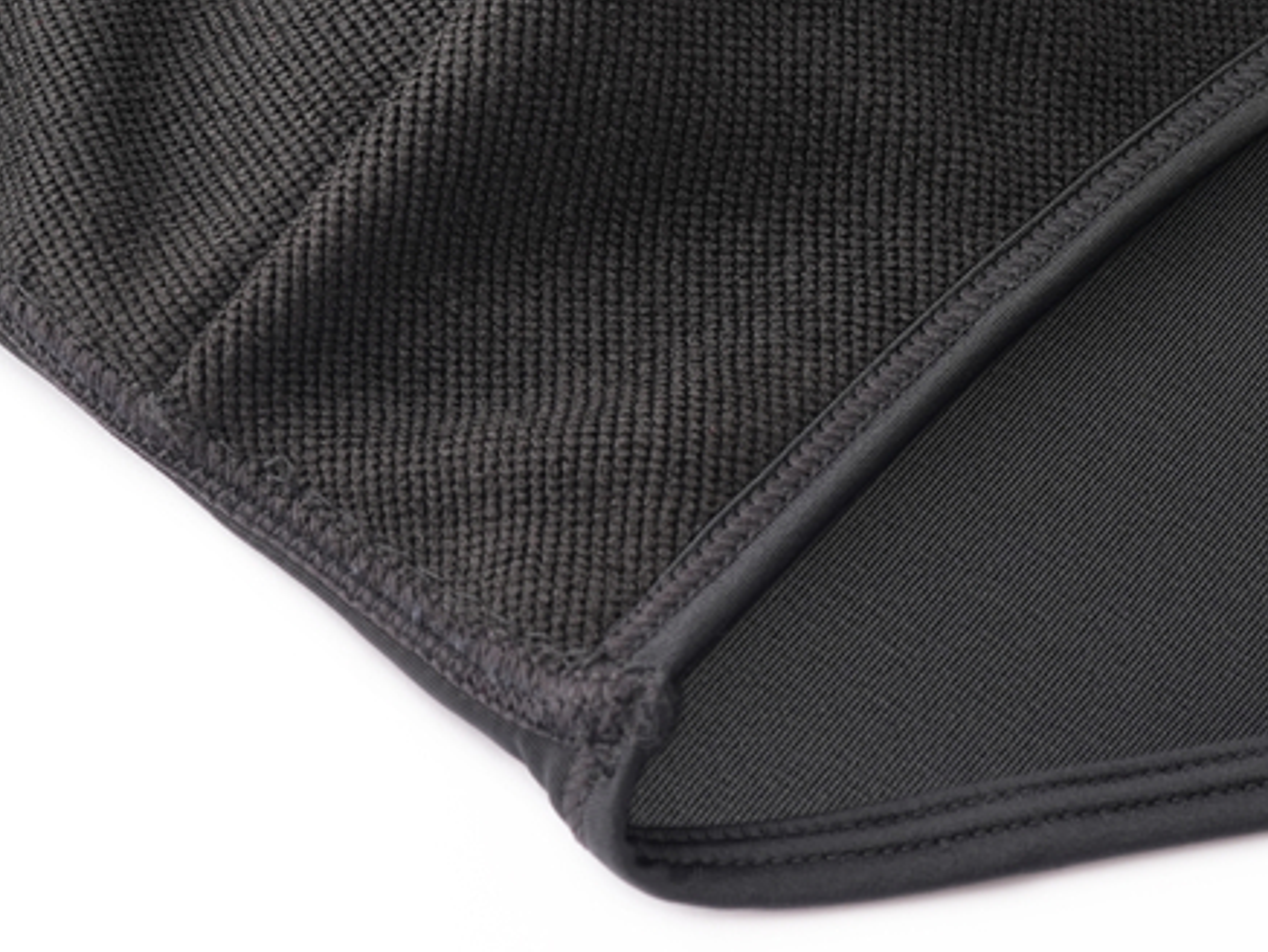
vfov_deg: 19.0
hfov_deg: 24.8
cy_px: 229
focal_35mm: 77
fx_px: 2821
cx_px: 212
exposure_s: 1/100
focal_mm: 35
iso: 200
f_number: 10
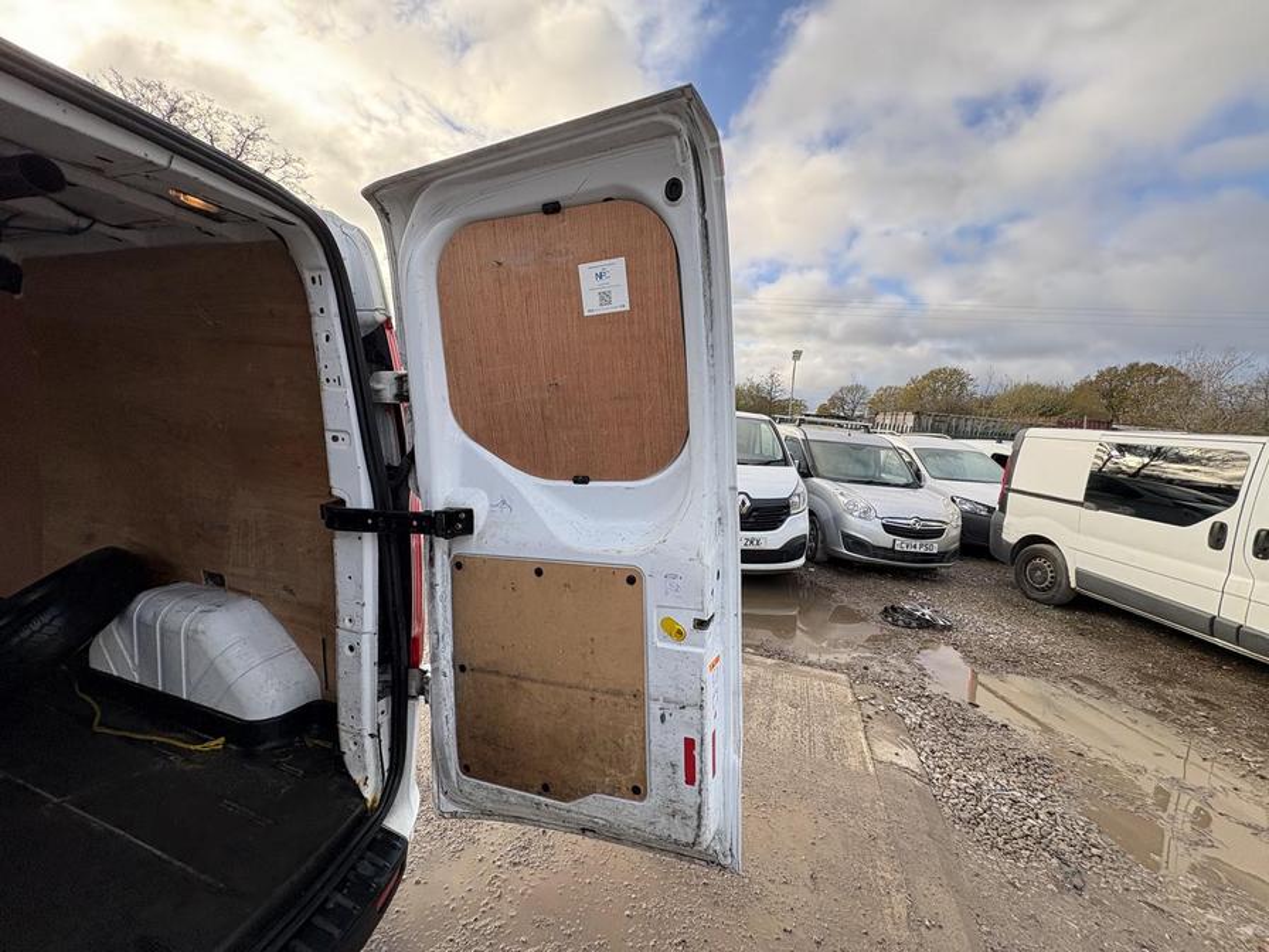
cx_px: 634
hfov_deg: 102.1
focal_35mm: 14
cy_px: 476
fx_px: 513
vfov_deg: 85.7
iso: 40
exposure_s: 1/356
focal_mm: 2.22
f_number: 2.2
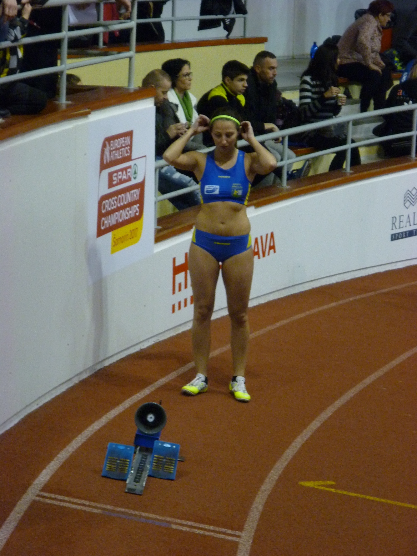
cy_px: 280
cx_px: 209
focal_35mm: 133
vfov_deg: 14.8
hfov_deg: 11.2
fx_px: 2136
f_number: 5.9
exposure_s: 1/25
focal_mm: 22
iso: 400
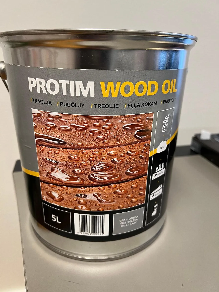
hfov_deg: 53.1
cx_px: 110
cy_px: 146
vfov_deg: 67.3
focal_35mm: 26
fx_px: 219
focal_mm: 5.7
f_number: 1.5
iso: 125
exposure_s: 1/50
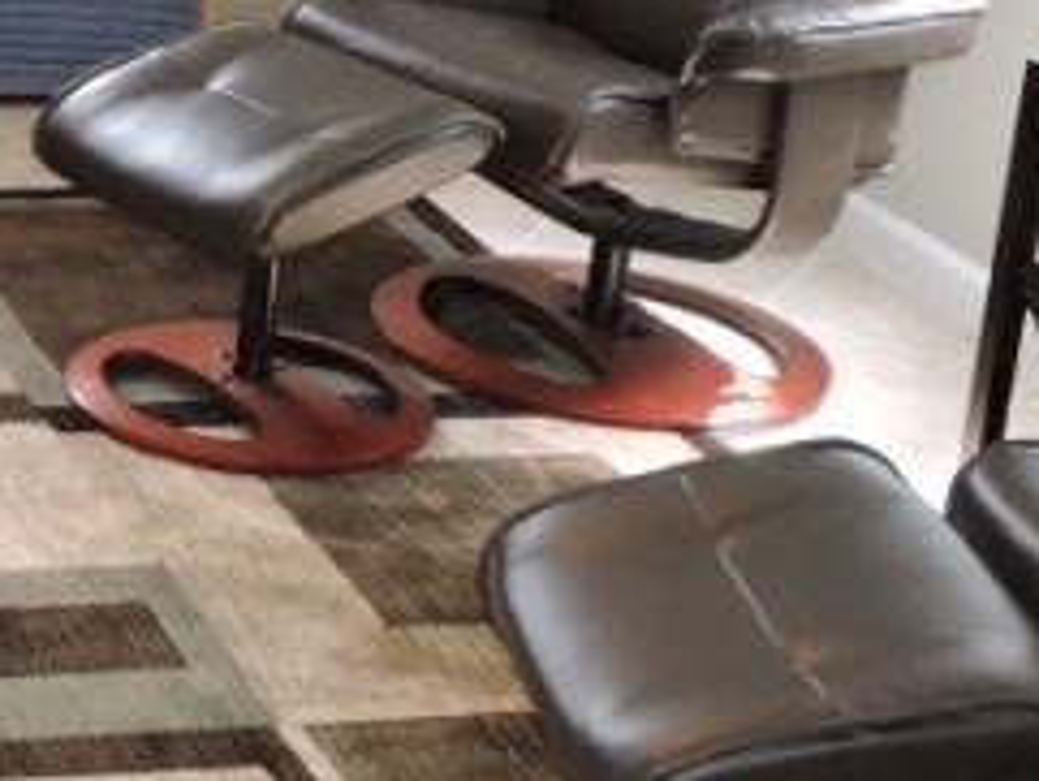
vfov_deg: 14.3
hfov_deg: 18.2
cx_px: -216
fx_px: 3063
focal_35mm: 102
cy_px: 26
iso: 400
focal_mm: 4.3
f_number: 3.3
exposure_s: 1/40
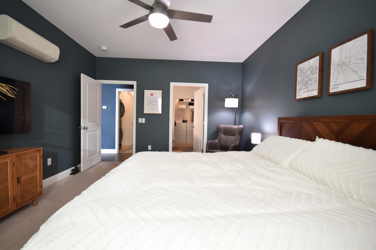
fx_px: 157
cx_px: 188
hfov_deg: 100.4
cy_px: 125
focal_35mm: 15
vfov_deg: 77.3
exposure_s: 1/8
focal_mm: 10
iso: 200
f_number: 6.3
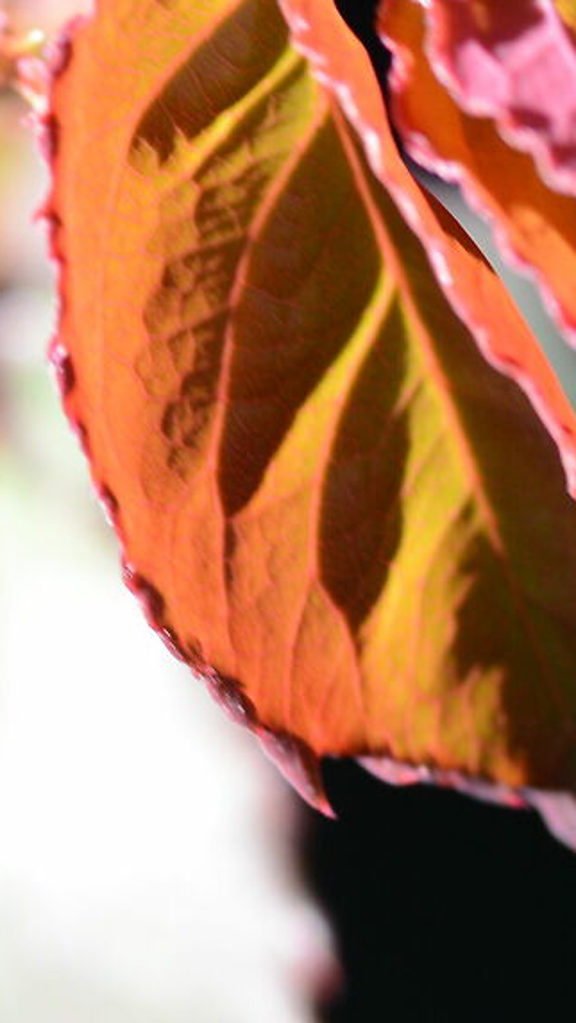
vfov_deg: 4.7
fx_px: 12537
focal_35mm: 462
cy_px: 154
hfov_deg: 2.6
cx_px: 390
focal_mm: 105
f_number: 7.1
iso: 500
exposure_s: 1/200
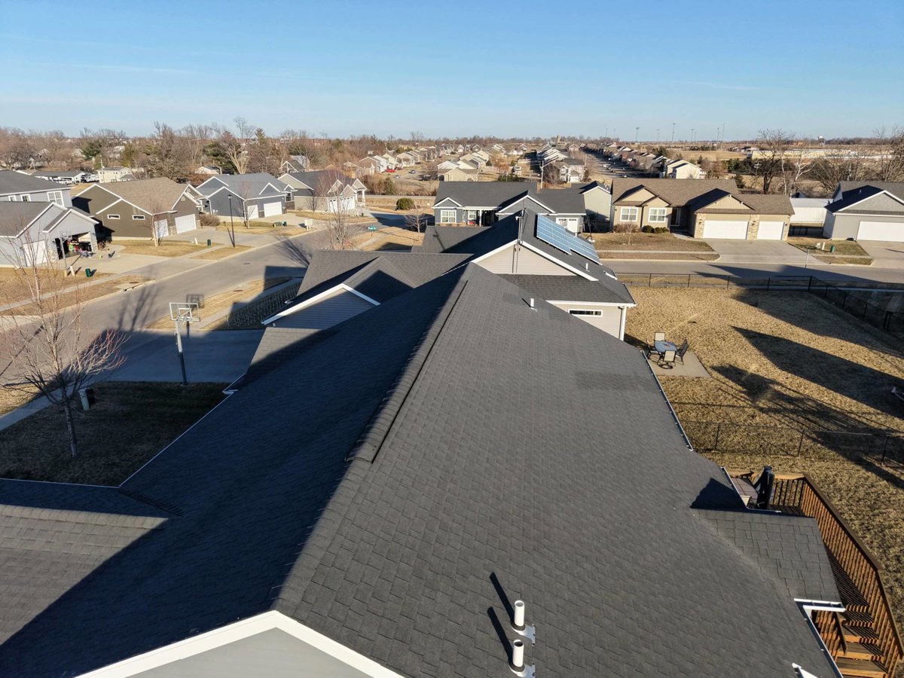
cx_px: 452
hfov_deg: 71.6
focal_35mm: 24
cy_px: 339
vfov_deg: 56.8
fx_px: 627
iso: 310
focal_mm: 8.67
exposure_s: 1/4000
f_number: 1.8
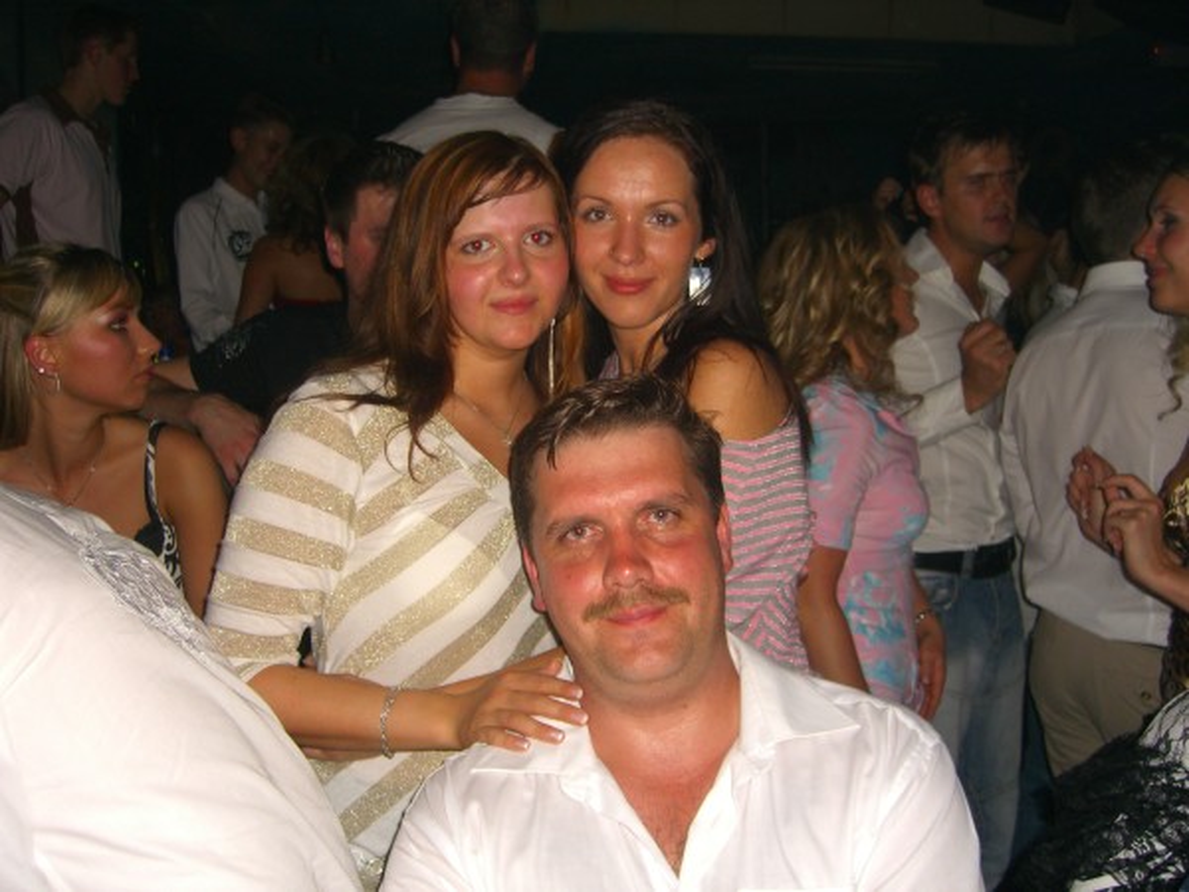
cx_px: 594
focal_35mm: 38
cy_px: 446
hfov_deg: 49.0
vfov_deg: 37.7
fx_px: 1305
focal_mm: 7.9
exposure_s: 1/60
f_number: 2.8
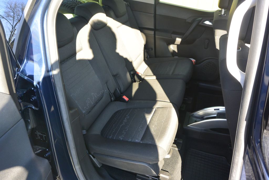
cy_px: 90
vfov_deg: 47.9
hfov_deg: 67.4
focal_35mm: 27
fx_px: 202
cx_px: 134
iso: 160
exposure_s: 1/125
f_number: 3.5
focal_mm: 10
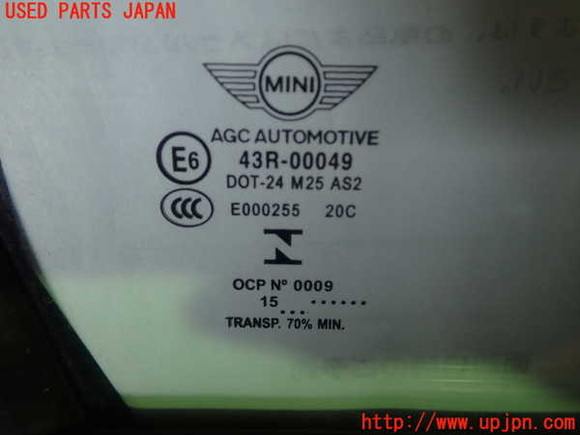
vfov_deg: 46.8
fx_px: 503
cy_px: 218
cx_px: 290
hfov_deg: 60.0
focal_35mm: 30
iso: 200
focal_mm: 5.4
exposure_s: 1/60
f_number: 2.3
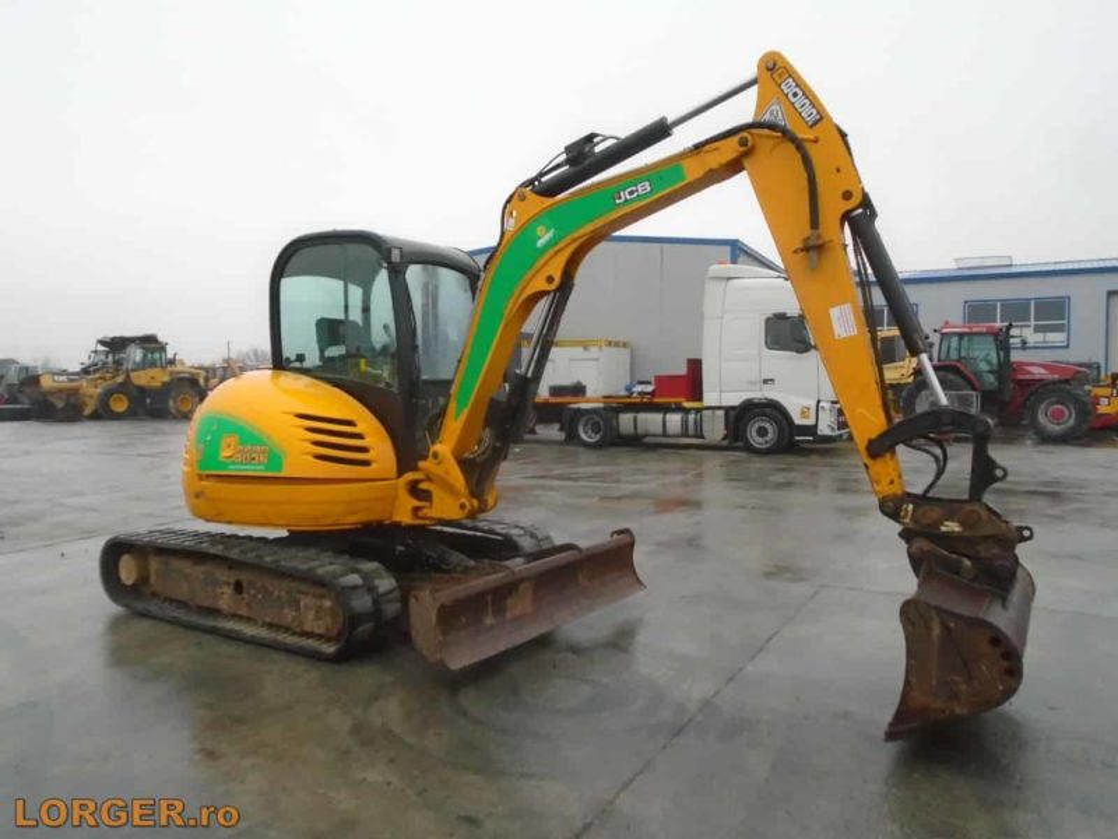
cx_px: 559
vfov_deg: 53.1
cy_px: 420
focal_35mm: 26
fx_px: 840
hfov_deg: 67.3
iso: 400
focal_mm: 4.6
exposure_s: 1/250
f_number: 3.2
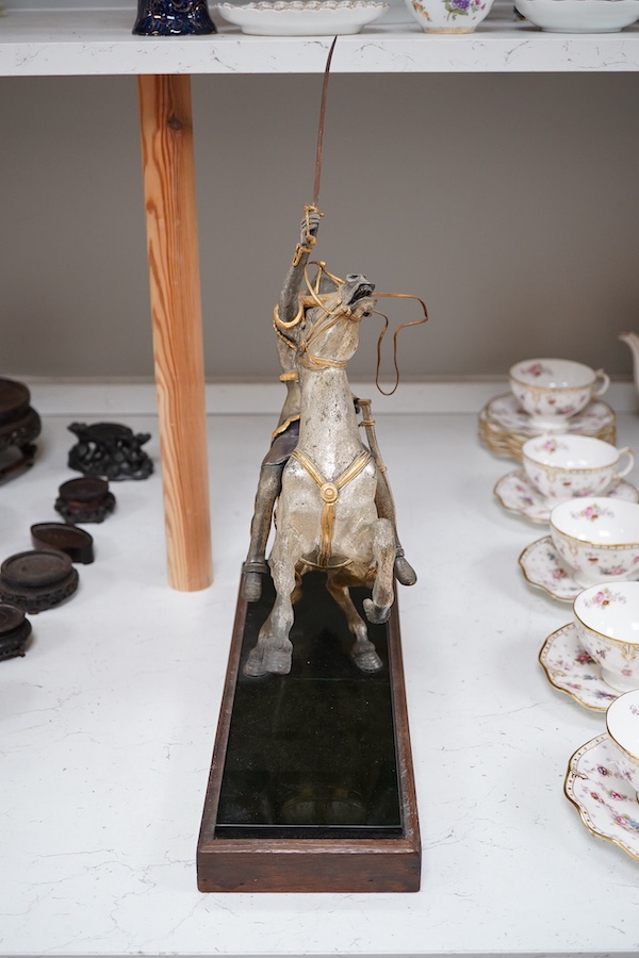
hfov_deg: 29.9
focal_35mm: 45
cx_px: 320
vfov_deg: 43.6
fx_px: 1198
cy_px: 479
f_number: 6.3
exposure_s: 1/125
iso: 1250
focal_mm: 30
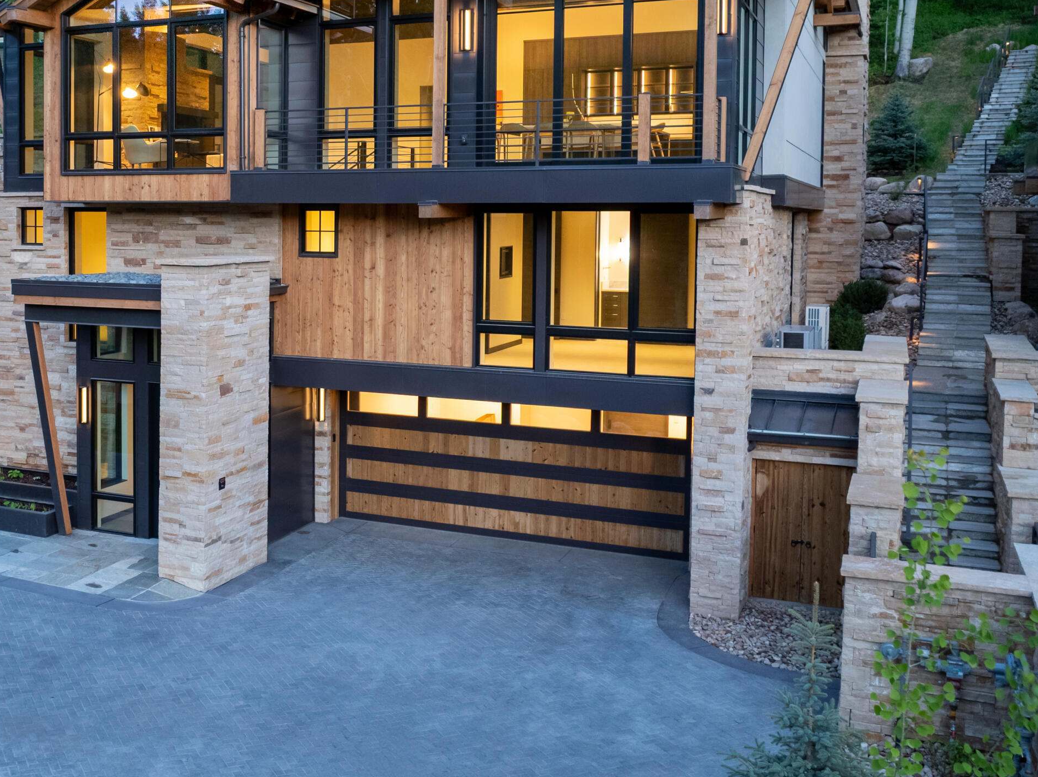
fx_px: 1139
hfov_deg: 46.9
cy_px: 253
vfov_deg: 37.3
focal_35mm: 38
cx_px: 236
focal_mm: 12.29
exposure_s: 1/80
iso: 400
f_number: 2.8
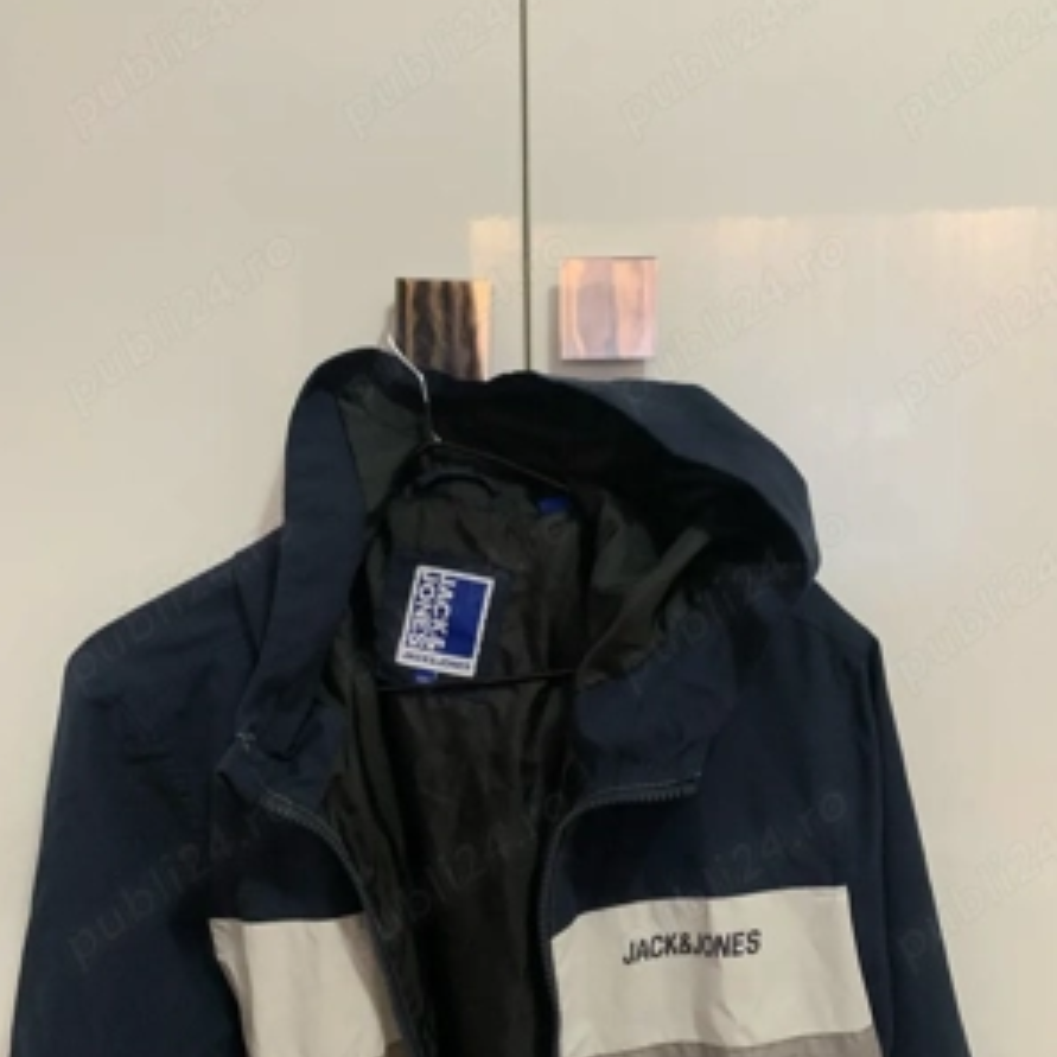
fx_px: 1071
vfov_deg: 52.1
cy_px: 641
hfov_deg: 52.5
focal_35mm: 31
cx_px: 527
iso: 400
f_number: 1.8
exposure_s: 1/33
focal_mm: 4.25
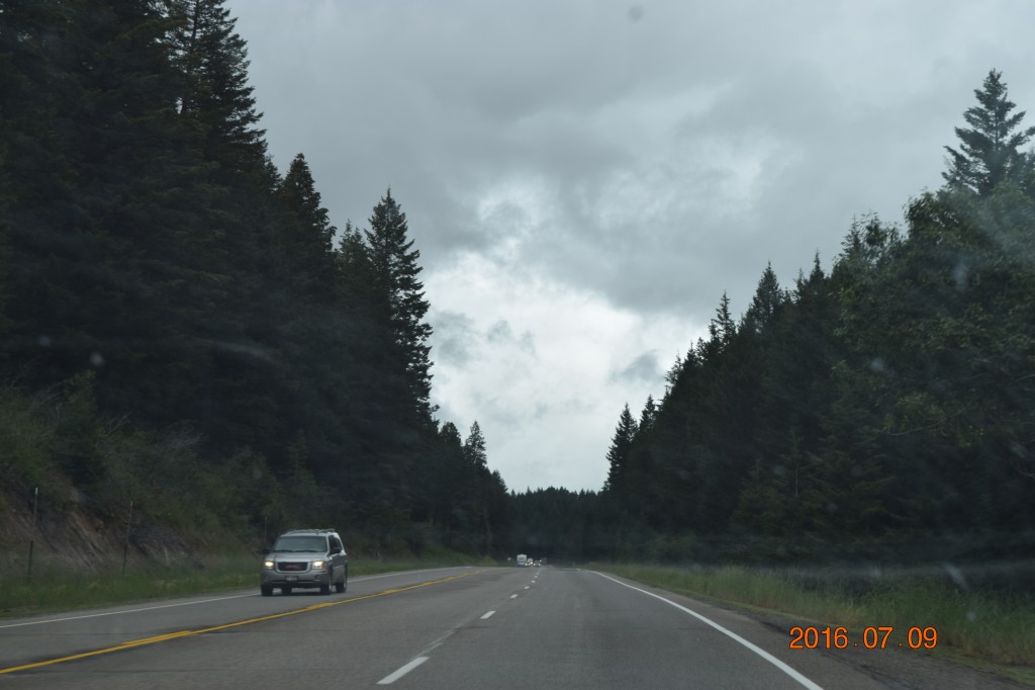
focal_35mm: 63
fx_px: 1811
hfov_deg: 31.9
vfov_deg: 21.6
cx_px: 518
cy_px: 345
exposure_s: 1/200
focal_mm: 42
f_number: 9
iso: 100
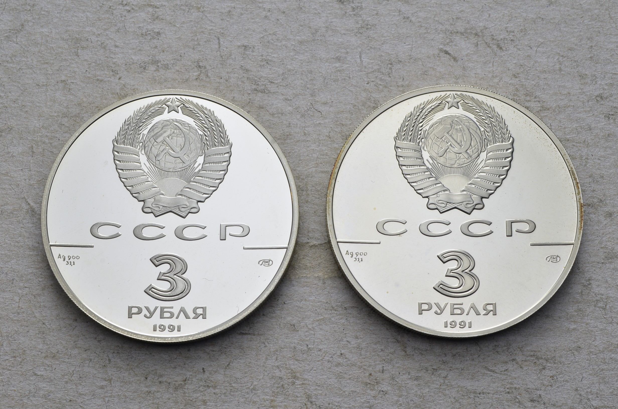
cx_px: 309
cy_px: 204
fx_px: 1233
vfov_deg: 18.8
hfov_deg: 28.1
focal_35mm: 72
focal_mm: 48
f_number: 14
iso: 400
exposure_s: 1/250
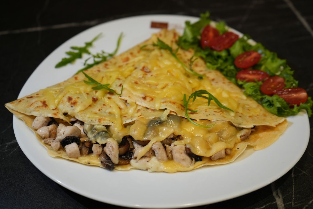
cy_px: 108
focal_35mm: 40
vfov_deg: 33.4
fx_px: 348
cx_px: 161
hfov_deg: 48.4
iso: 640
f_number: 4
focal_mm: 38
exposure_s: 1/60
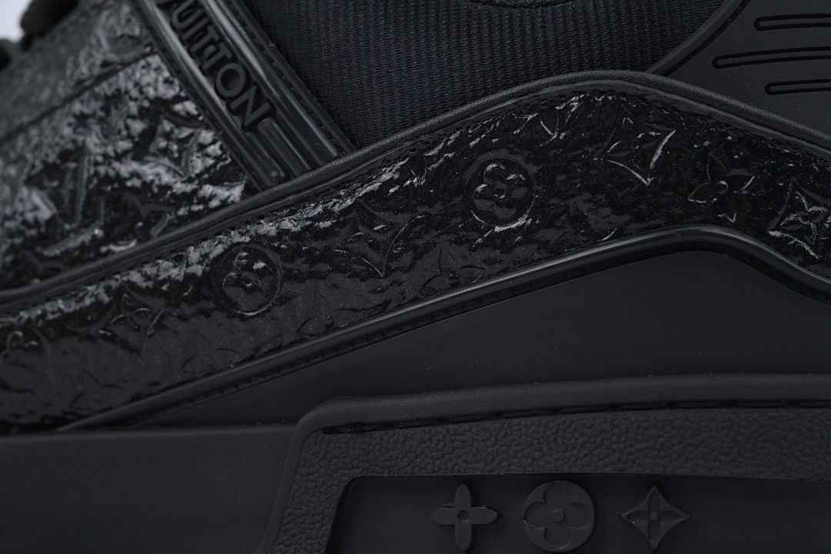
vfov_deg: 17.9
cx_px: 416
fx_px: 1754
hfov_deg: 26.7
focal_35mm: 76
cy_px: 277
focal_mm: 76
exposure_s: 1/100
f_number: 10
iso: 400
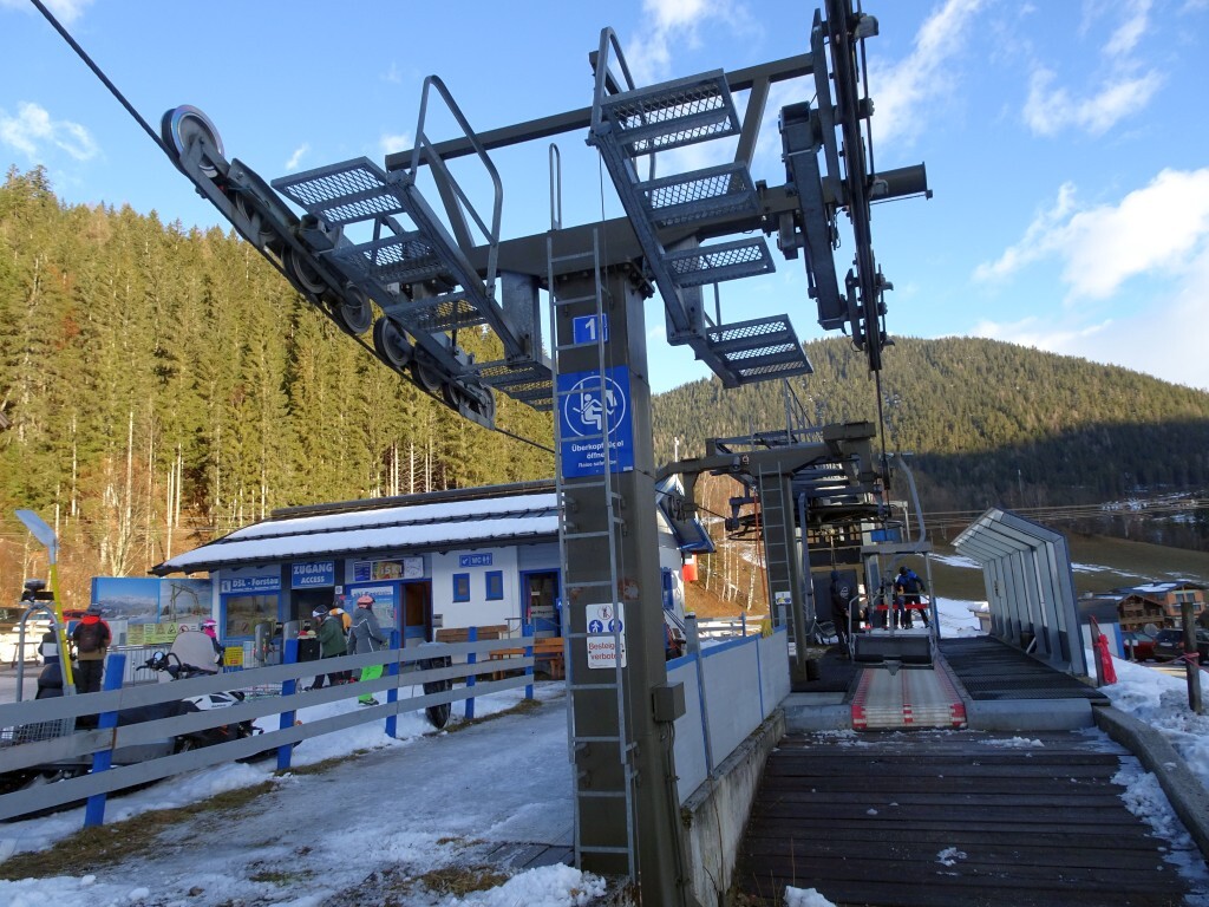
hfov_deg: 71.6
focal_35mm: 24
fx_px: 838
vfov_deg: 56.8
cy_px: 454
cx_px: 604
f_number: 3.5
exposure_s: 1/250
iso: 80
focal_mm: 4.1
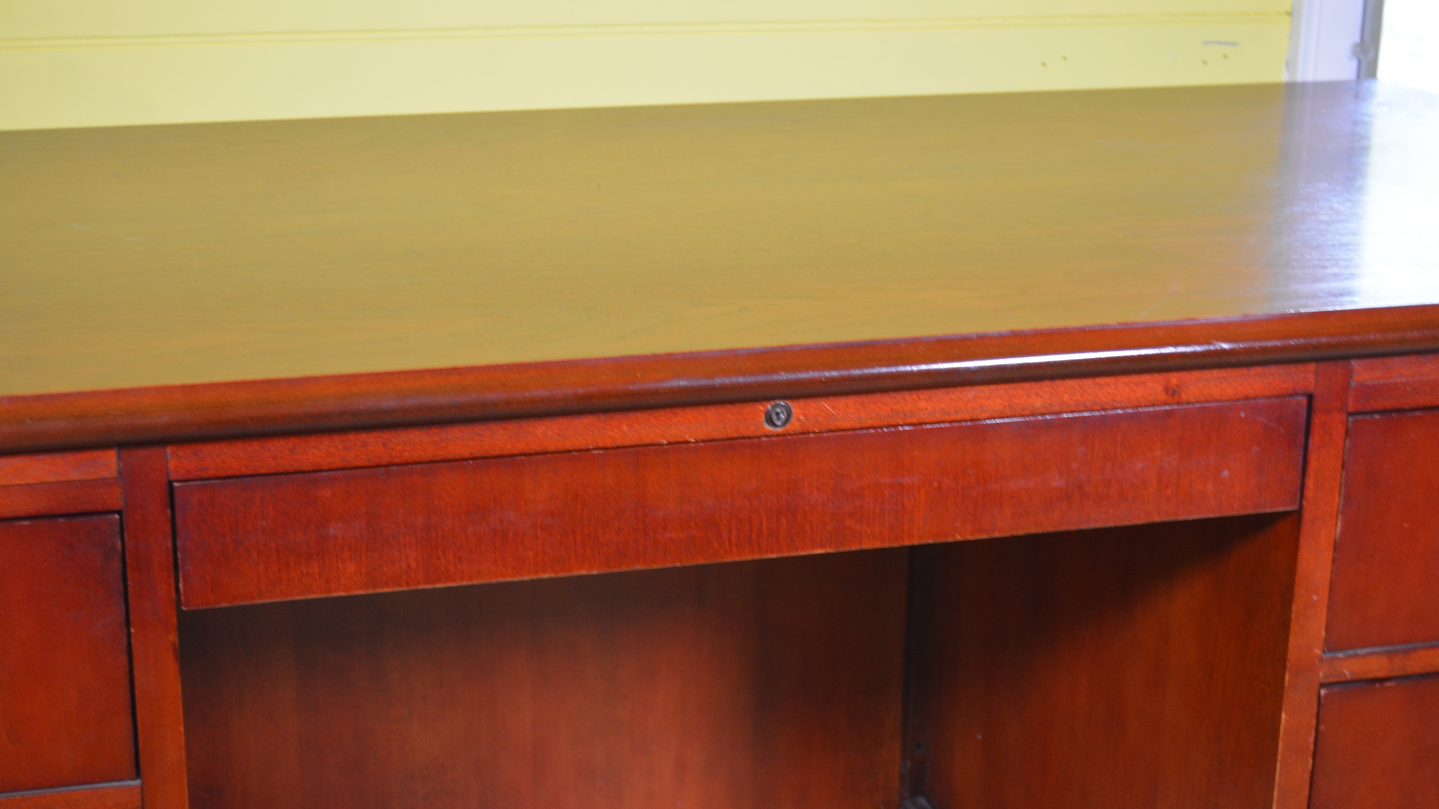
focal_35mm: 63
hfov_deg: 33.3
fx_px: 2404
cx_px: 718
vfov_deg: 19.1
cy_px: 423
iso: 800
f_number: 5
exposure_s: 1/30
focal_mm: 40
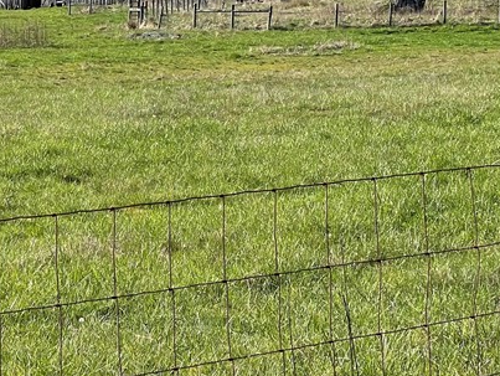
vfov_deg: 11.2
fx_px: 1908
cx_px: -25
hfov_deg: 14.6
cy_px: 14
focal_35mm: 132
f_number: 2
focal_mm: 6
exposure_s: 1/1410
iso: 25
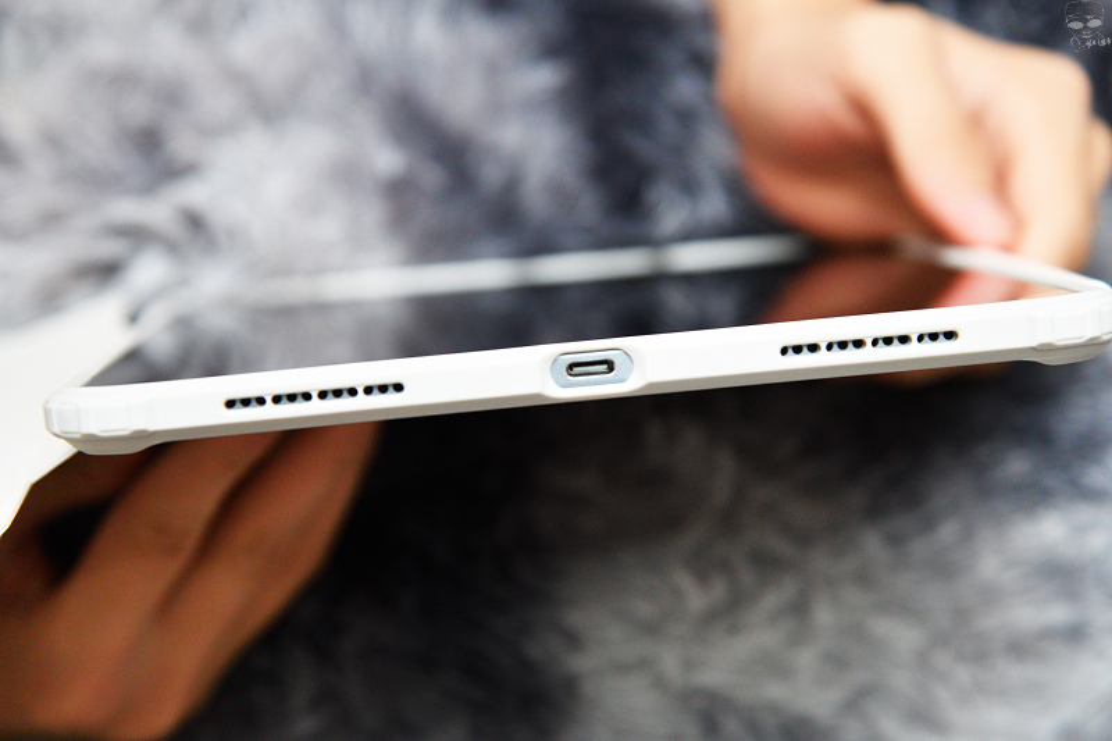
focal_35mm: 120
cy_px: 370
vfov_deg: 11.4
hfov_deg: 17.1
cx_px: 556
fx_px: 3706
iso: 2000
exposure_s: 1/160
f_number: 5.6
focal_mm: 120
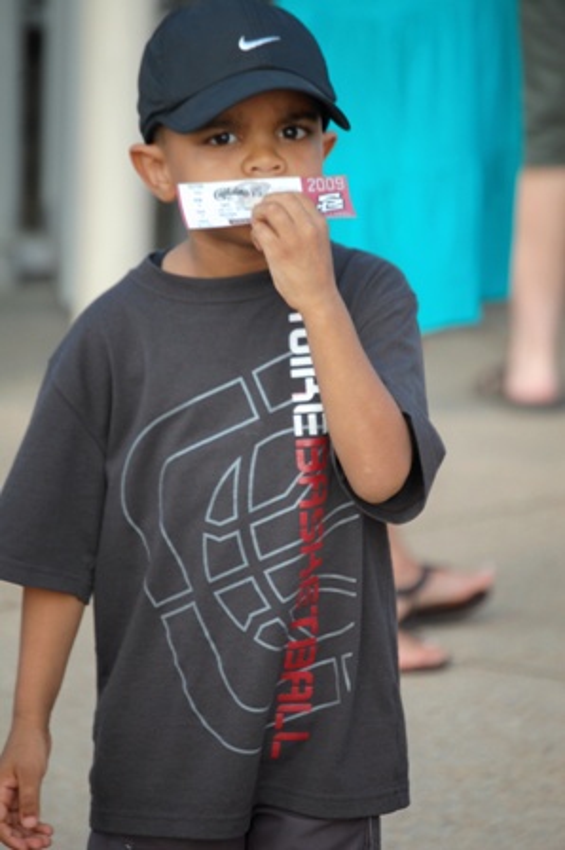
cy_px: 425
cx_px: 282
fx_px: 5823
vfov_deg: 8.3
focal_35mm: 247
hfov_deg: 5.6
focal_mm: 165
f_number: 5.3
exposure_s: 1/320
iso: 400
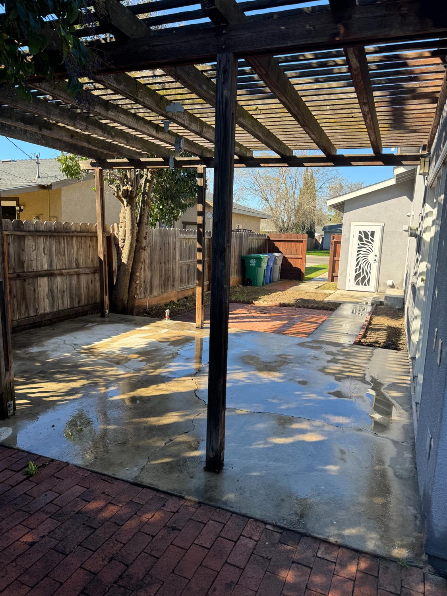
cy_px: 298
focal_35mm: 24
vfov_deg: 71.6
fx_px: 413
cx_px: 224
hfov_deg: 56.8
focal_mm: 6.76
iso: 80
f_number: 1.78
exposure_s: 1/864
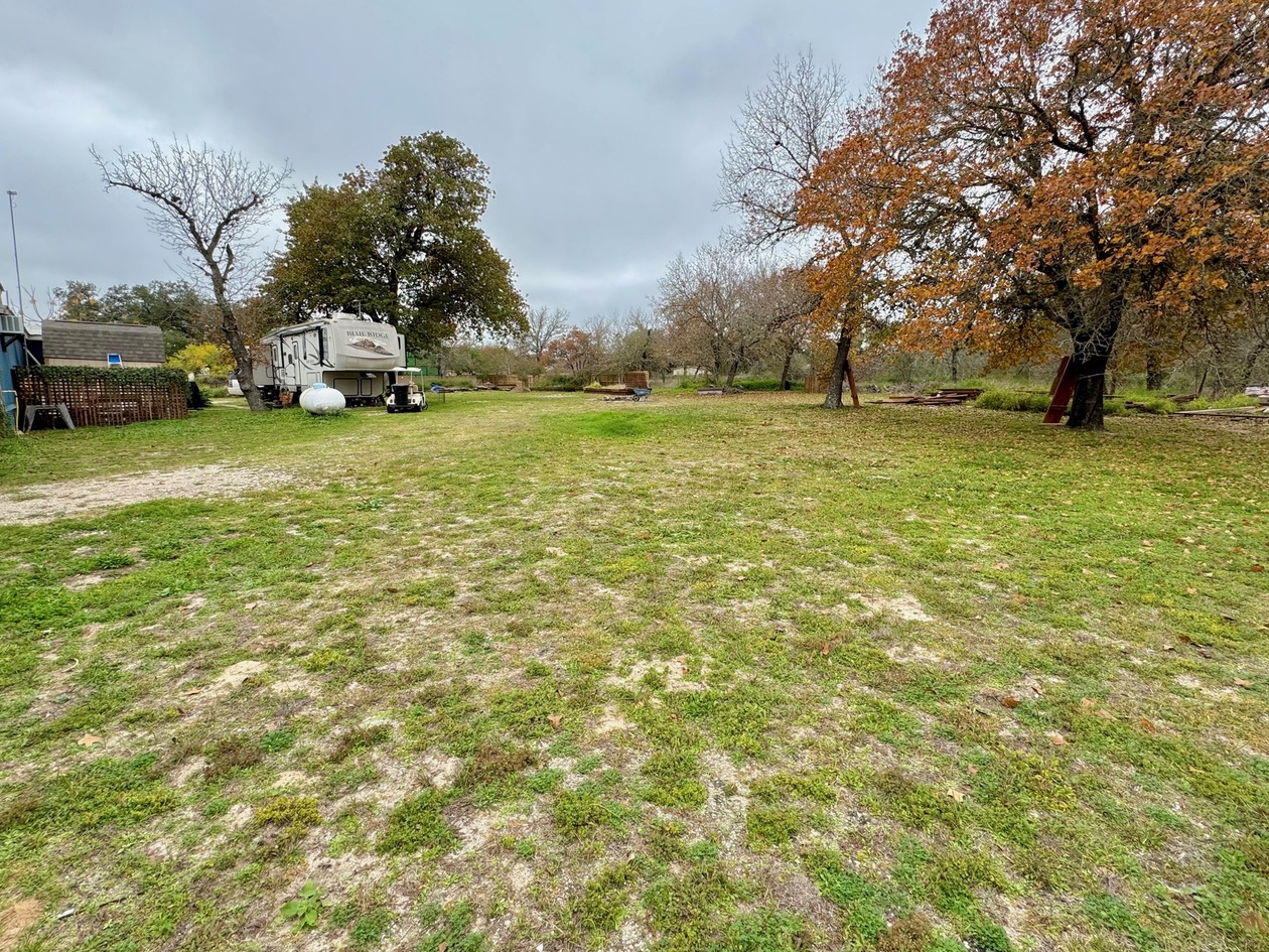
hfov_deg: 94.5
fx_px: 587
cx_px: 645
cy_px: 457
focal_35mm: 16
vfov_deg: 78.1
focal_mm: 2.22
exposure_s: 1/257
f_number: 2.2
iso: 40
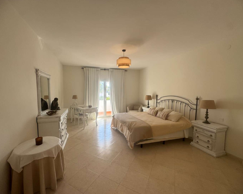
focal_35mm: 15
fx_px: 108
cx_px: 117
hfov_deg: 96.8
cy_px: 98
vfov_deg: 84.0
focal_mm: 2.22
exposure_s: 1/99
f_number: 2.2
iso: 50
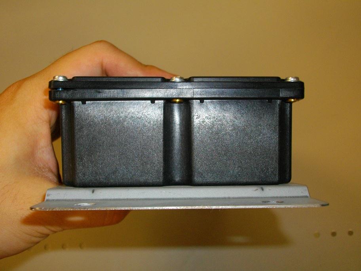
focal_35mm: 40
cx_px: 180
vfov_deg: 36.0
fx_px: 417
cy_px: 136
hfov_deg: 46.8
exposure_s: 1/50
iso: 200
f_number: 3.2
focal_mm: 7.1
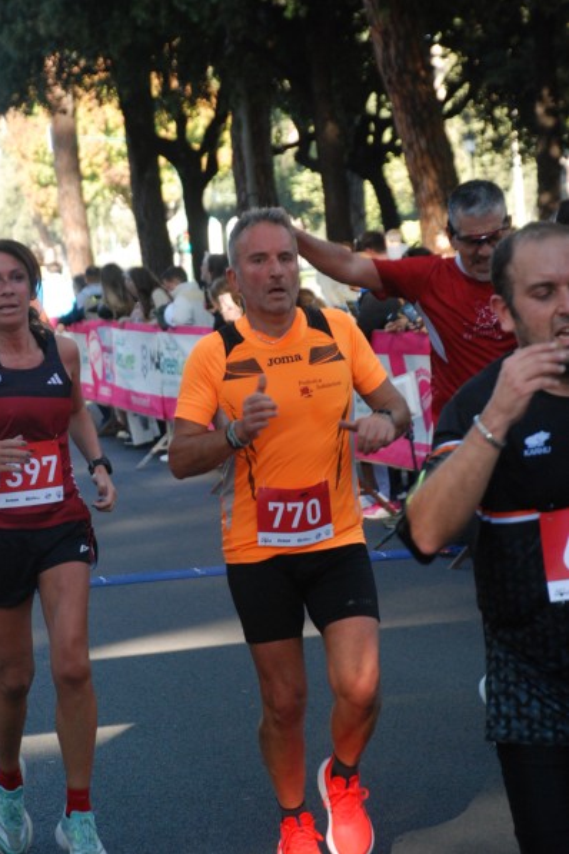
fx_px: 3046
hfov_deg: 10.7
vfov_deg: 15.9
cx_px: 282
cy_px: 426
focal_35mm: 129
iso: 1000
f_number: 5.6
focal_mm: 85
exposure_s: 1/320
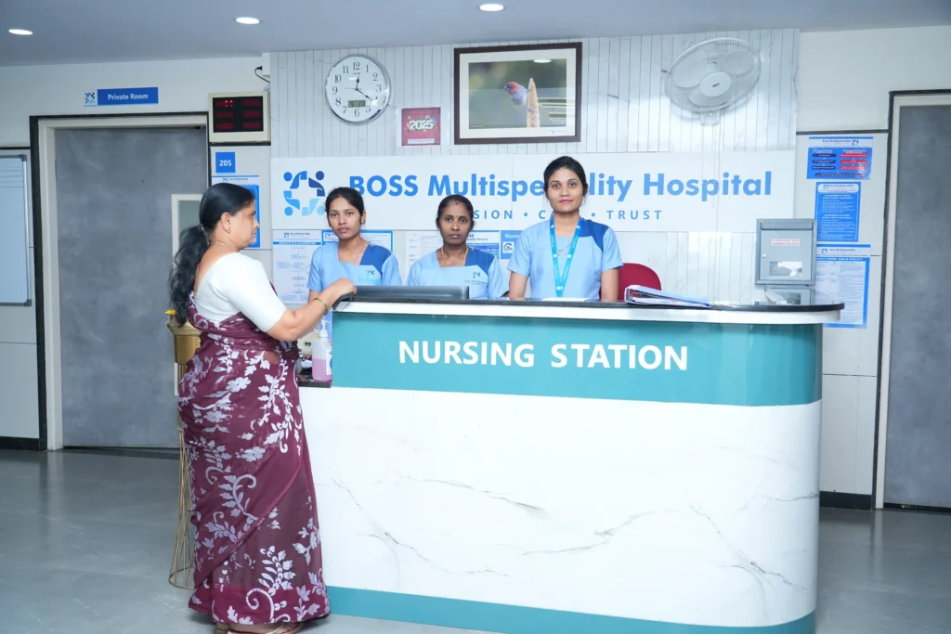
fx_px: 872
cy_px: 317
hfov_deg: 57.2
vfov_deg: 40.0
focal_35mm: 33
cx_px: 476
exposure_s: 1/160
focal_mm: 33
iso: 400
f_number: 4
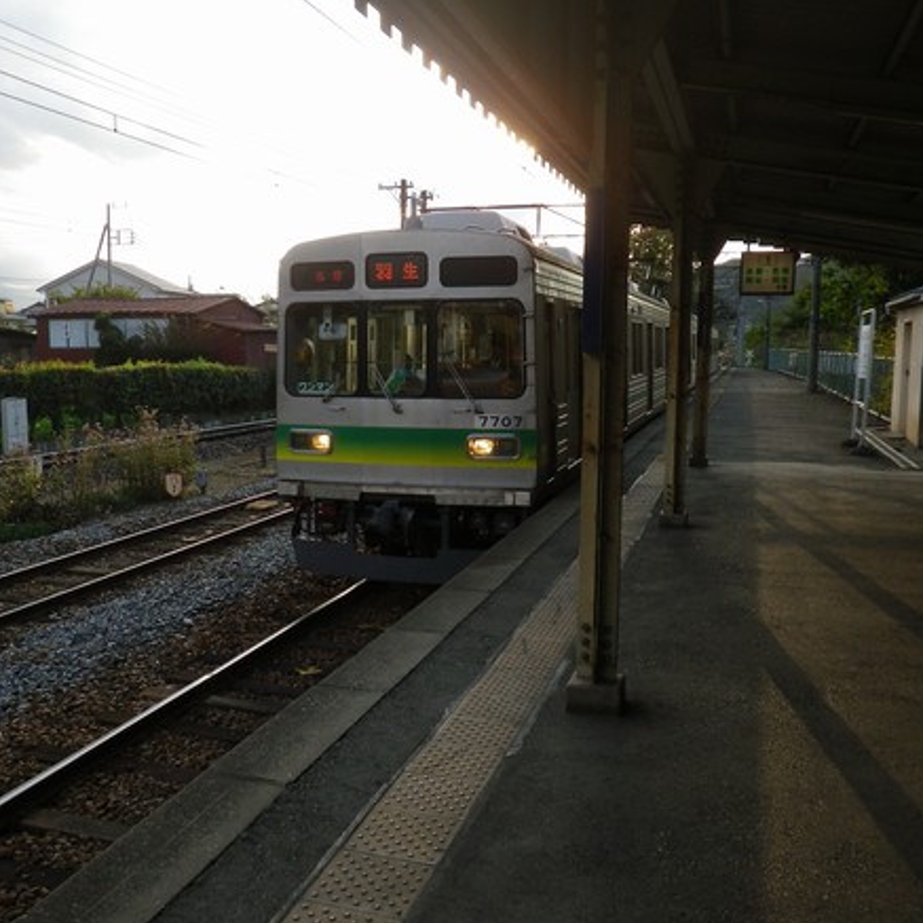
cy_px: 456
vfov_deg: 48.4
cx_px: 378
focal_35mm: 34
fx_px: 1026
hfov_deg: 48.2
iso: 80
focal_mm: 5
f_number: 4.2
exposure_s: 1/160
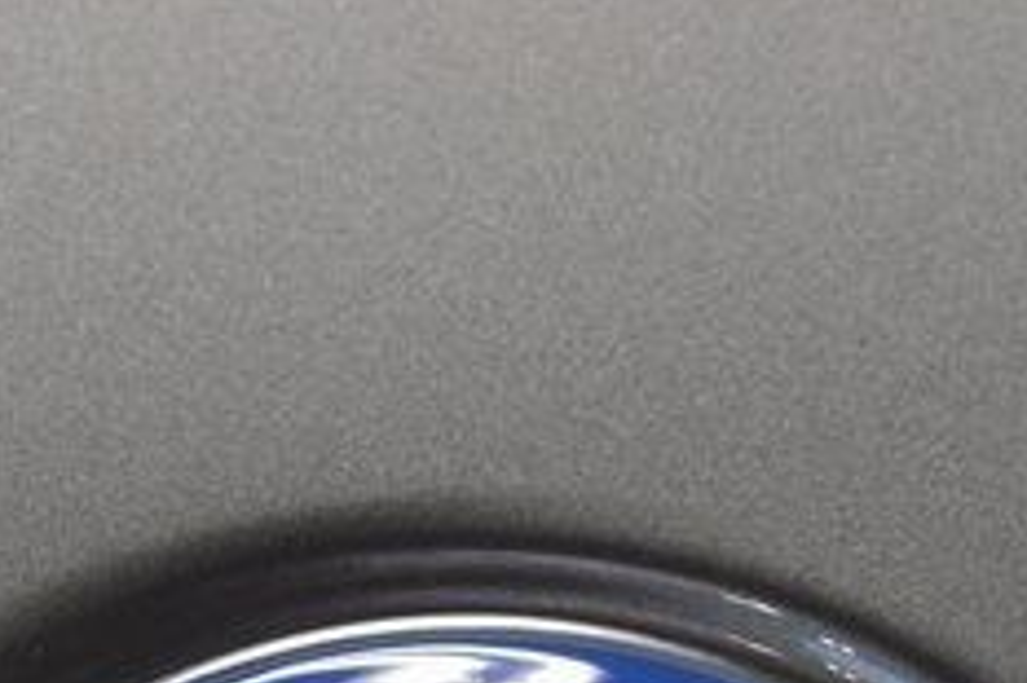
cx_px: 436
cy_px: 1099
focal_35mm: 462
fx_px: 13170
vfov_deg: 3.0
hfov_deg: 4.5
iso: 400
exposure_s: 1/50
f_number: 8
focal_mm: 70
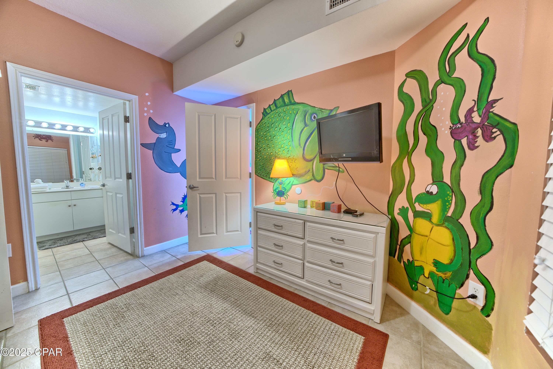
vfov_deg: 90.0
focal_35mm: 12
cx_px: 276
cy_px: 184
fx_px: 184
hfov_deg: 112.6
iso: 500
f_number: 8
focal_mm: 12
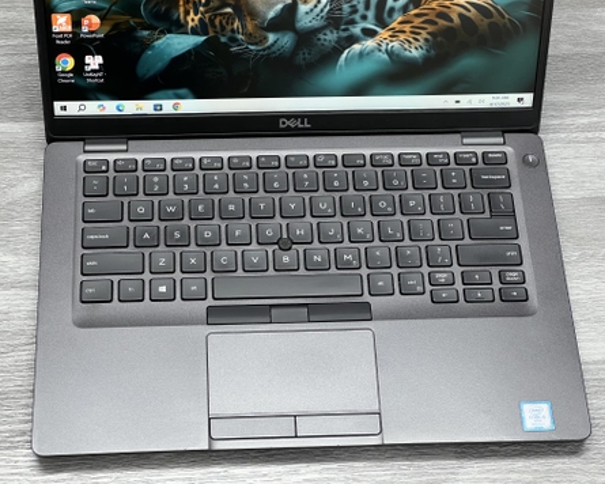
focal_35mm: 81
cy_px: 241
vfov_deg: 18.9
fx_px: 1450
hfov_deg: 23.6
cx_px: 288
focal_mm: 9
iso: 250
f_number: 2.8
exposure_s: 1/50
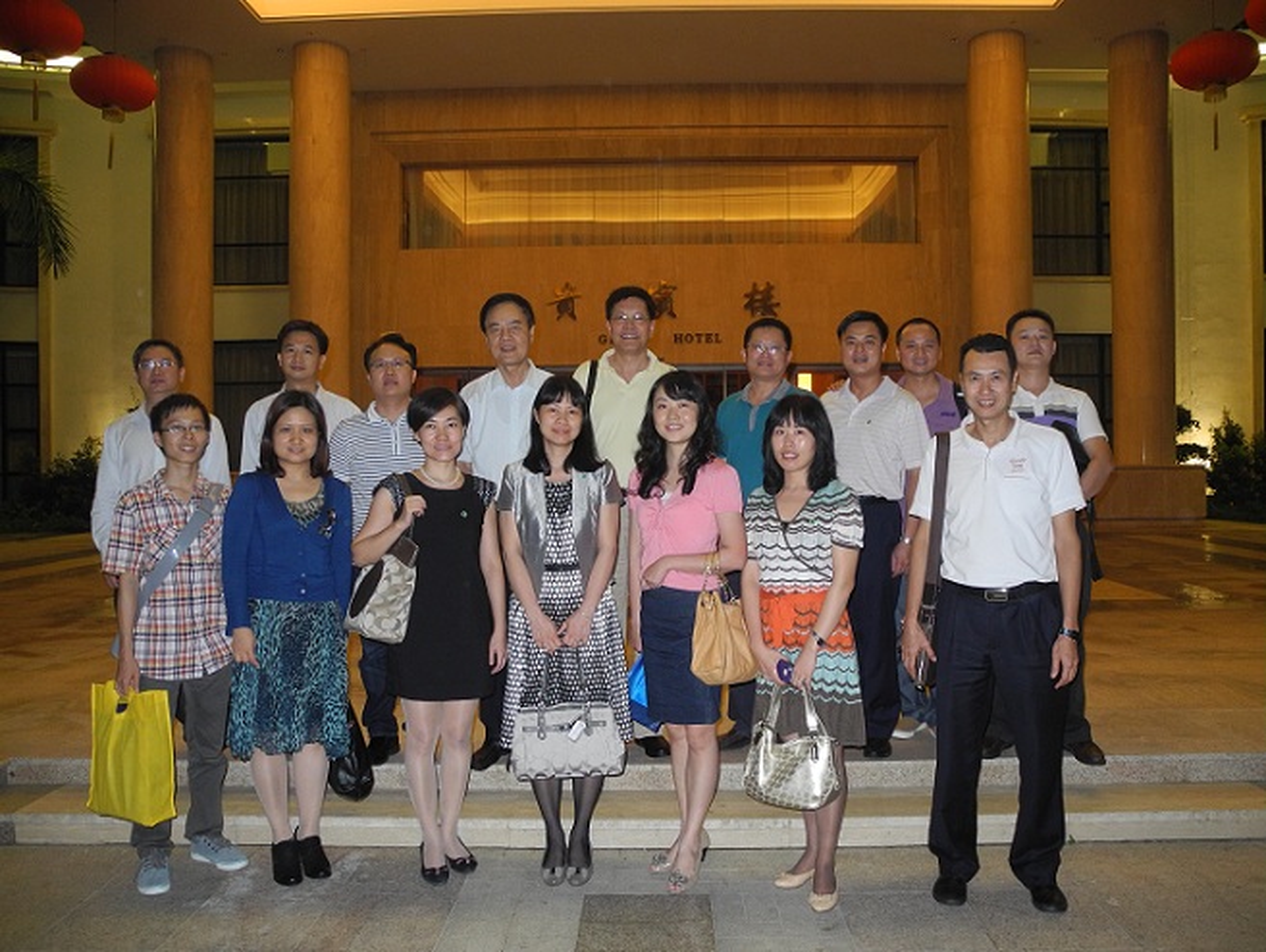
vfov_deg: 49.8
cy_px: 476
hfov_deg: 63.4
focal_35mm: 28
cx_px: 633
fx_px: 1025
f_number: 2.8
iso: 250
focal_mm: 6
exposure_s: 1/30
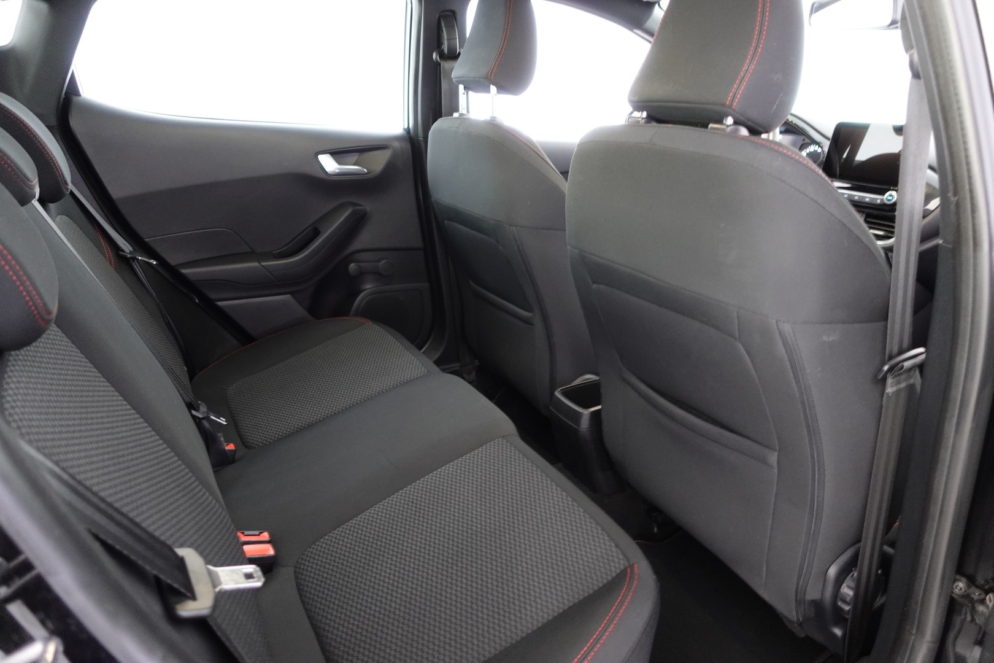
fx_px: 663
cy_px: 332
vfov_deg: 53.1
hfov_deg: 73.7
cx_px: 497
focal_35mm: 24
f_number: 1.8
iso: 800
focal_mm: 9.4
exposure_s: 1/8
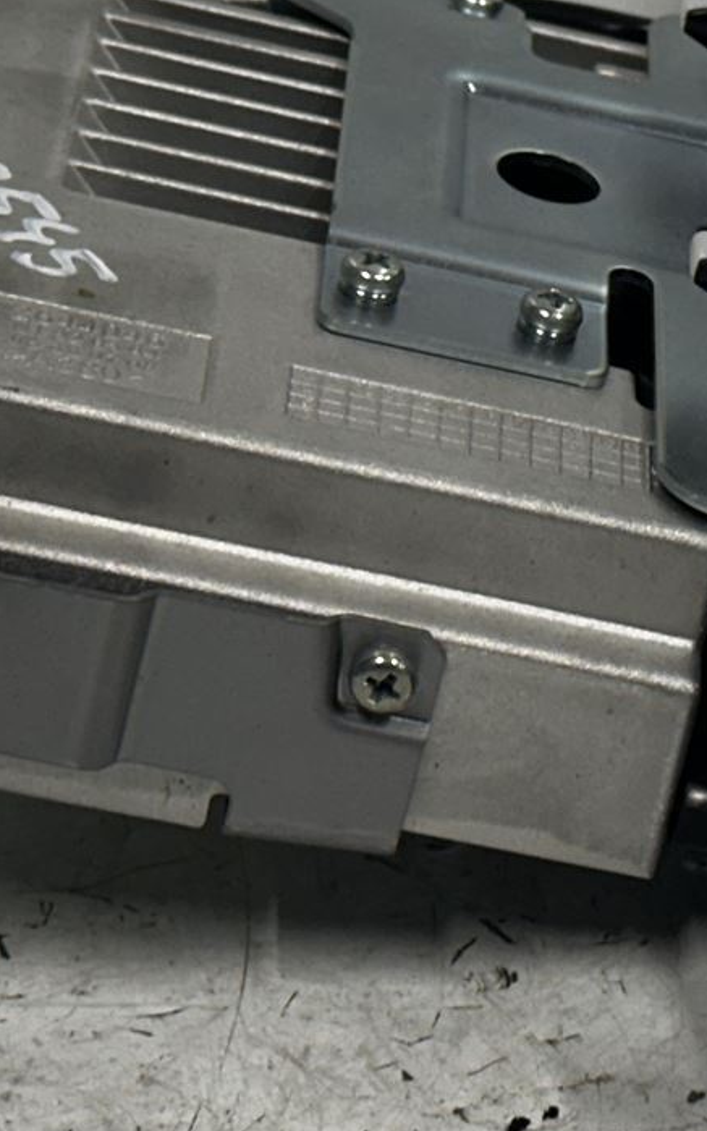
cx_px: 615
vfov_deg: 14.0
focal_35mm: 149
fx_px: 4593
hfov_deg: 8.8
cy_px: 346
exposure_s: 1/50
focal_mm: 6.86
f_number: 1.78
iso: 80
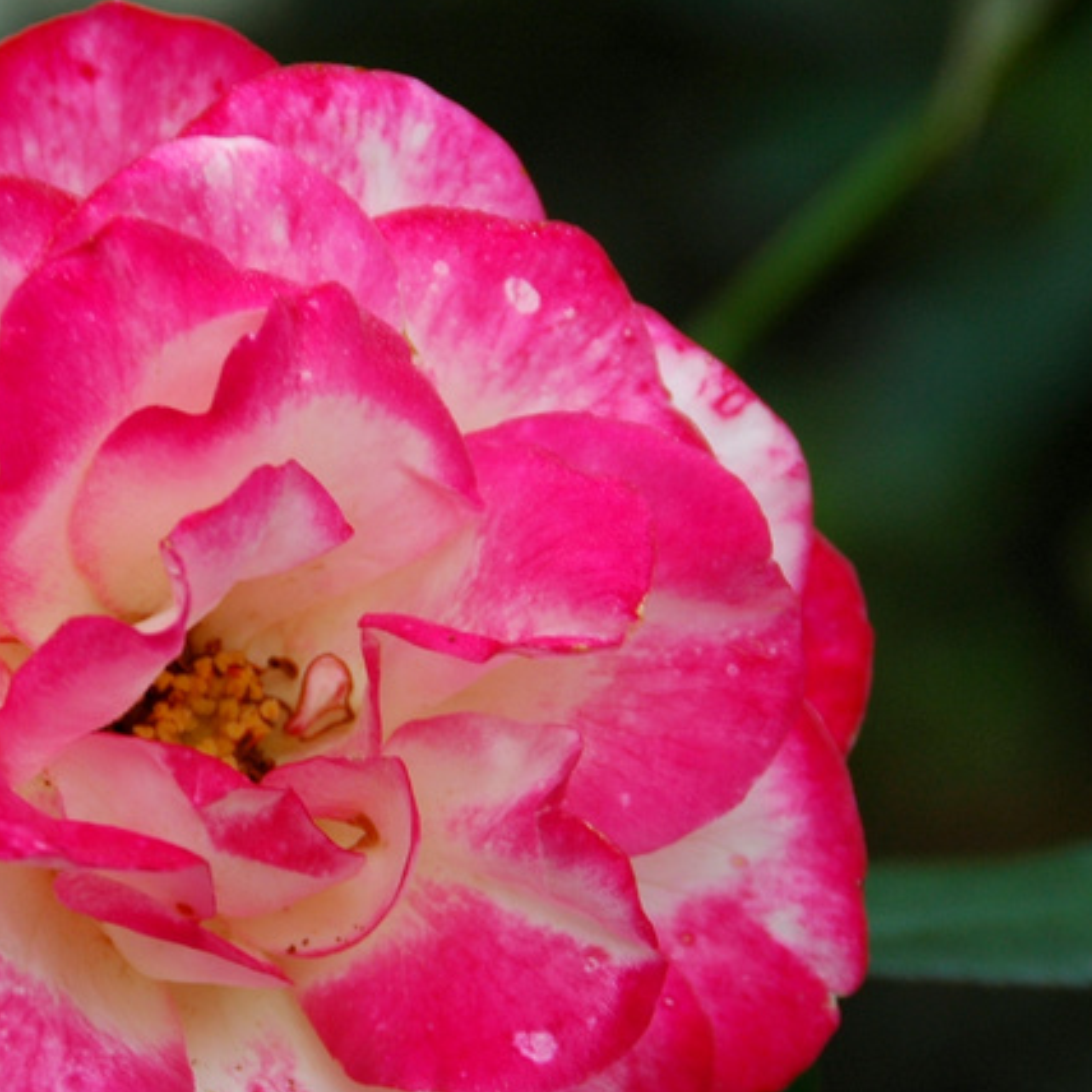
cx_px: 355
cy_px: 721
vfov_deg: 2.9
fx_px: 21735
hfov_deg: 2.9
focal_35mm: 609
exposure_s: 1/125
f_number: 5.6
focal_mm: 200
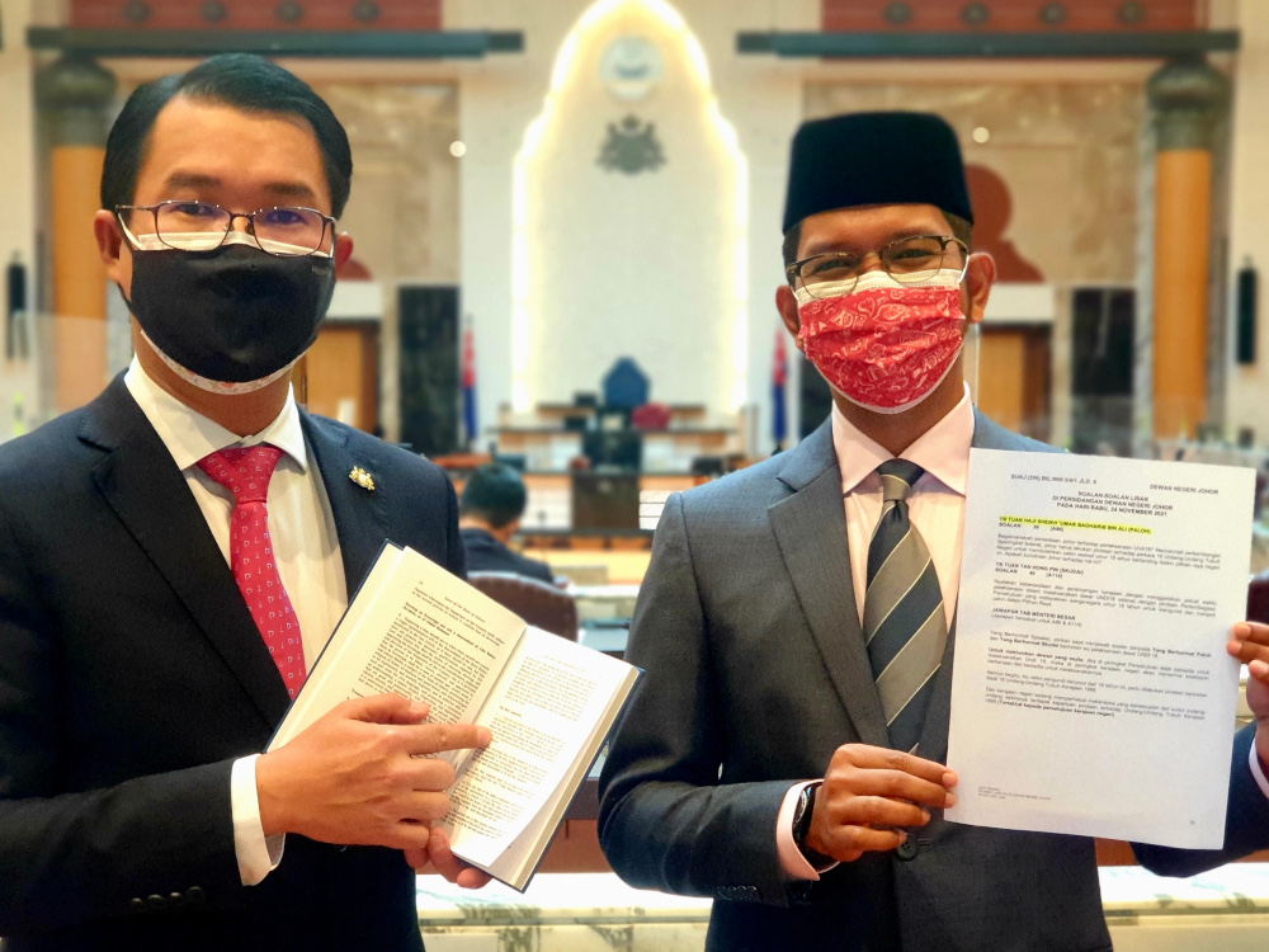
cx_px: 634
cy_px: 476
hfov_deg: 36.8
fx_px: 1906
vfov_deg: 28.0
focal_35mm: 52
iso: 200
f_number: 2.4
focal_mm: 6
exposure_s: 1/33
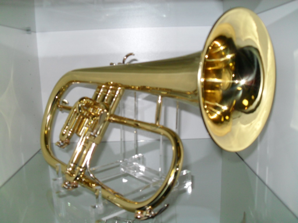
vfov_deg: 40.7
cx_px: 149
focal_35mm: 35
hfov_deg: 52.6
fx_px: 301
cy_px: 112
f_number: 2.8
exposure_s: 1/45
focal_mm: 6.2
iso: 200
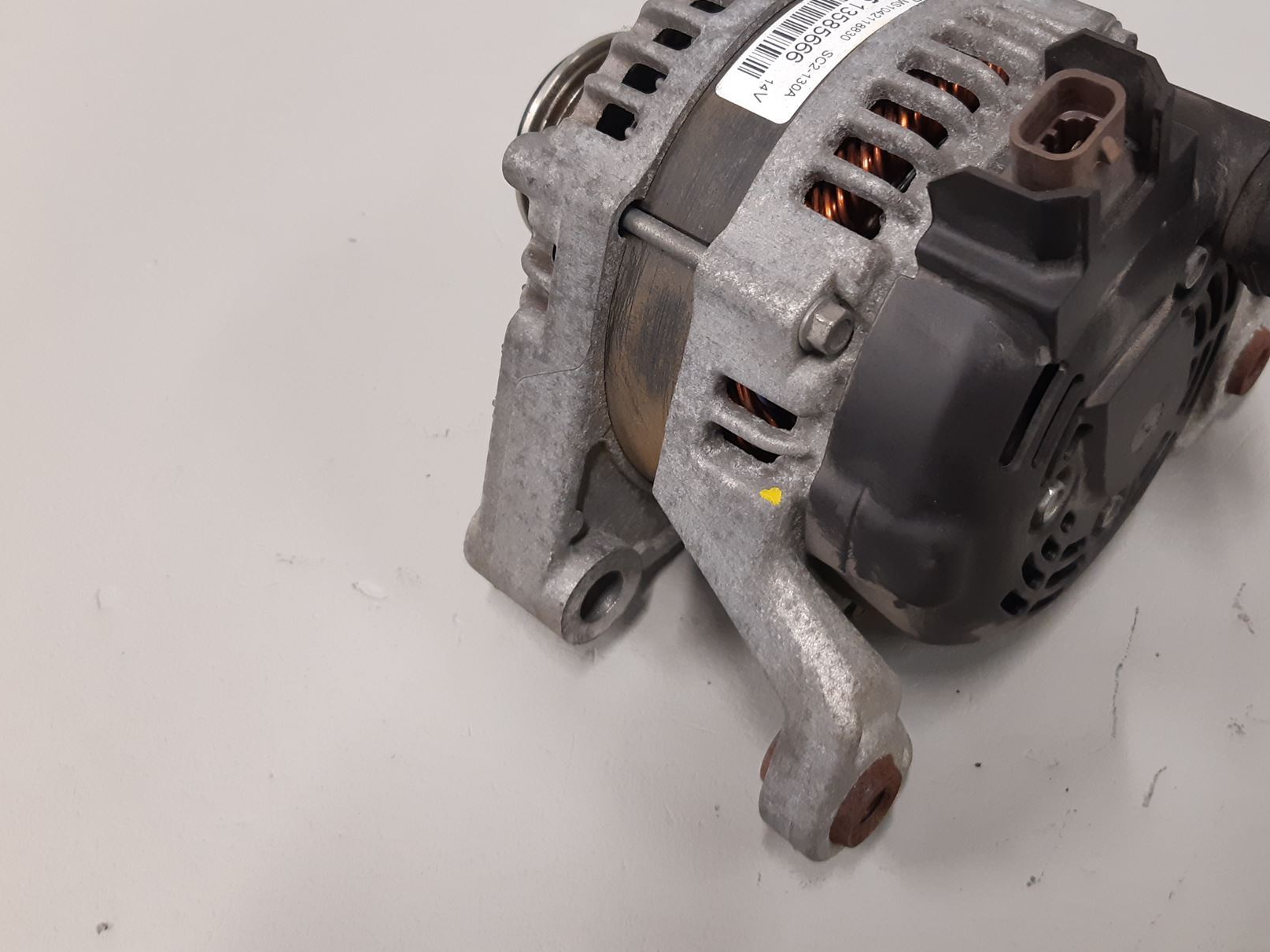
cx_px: 750
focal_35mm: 33
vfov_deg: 42.9
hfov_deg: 55.0
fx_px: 1211
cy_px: 426
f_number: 1.7
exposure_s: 1/50
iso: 200
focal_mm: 3.93
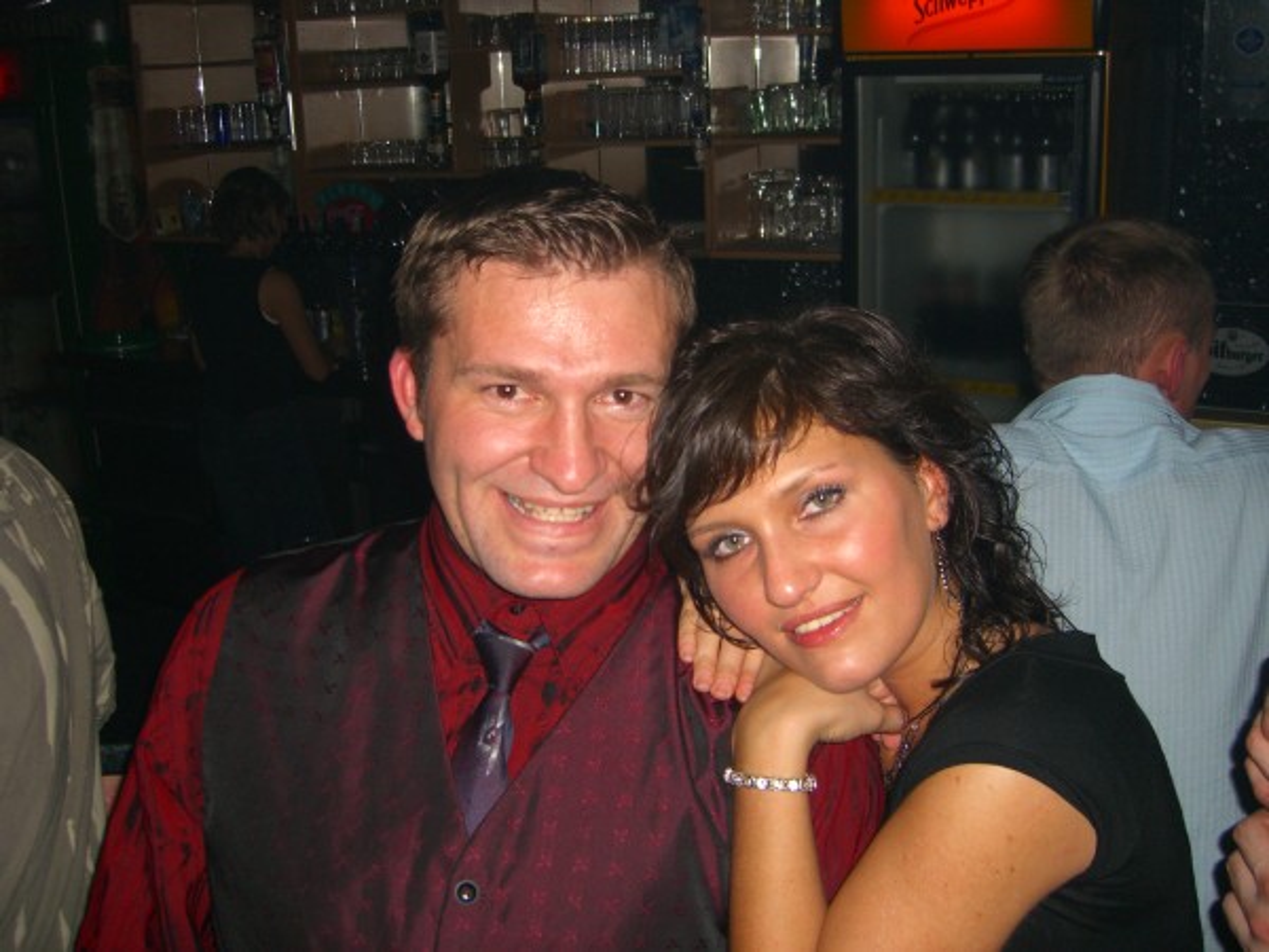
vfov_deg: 37.7
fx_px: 1393
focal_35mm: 38
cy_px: 476
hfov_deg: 49.0
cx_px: 634
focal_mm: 7.9
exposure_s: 1/60
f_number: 2.8
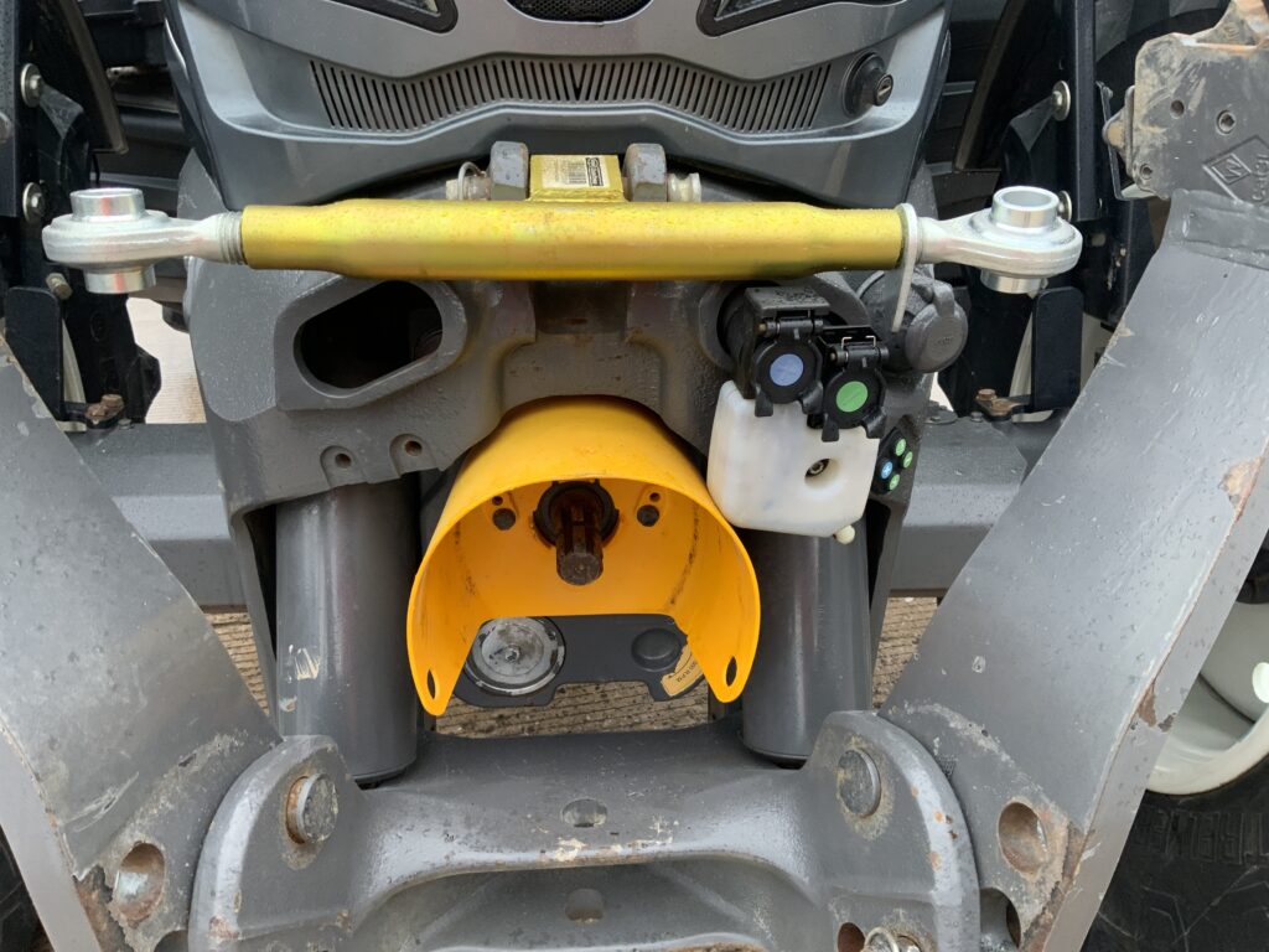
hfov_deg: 61.7
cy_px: 476
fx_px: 1063
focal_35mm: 29
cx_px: 634
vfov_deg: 48.2
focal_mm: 3
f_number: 1.8
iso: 80
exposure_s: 1/60
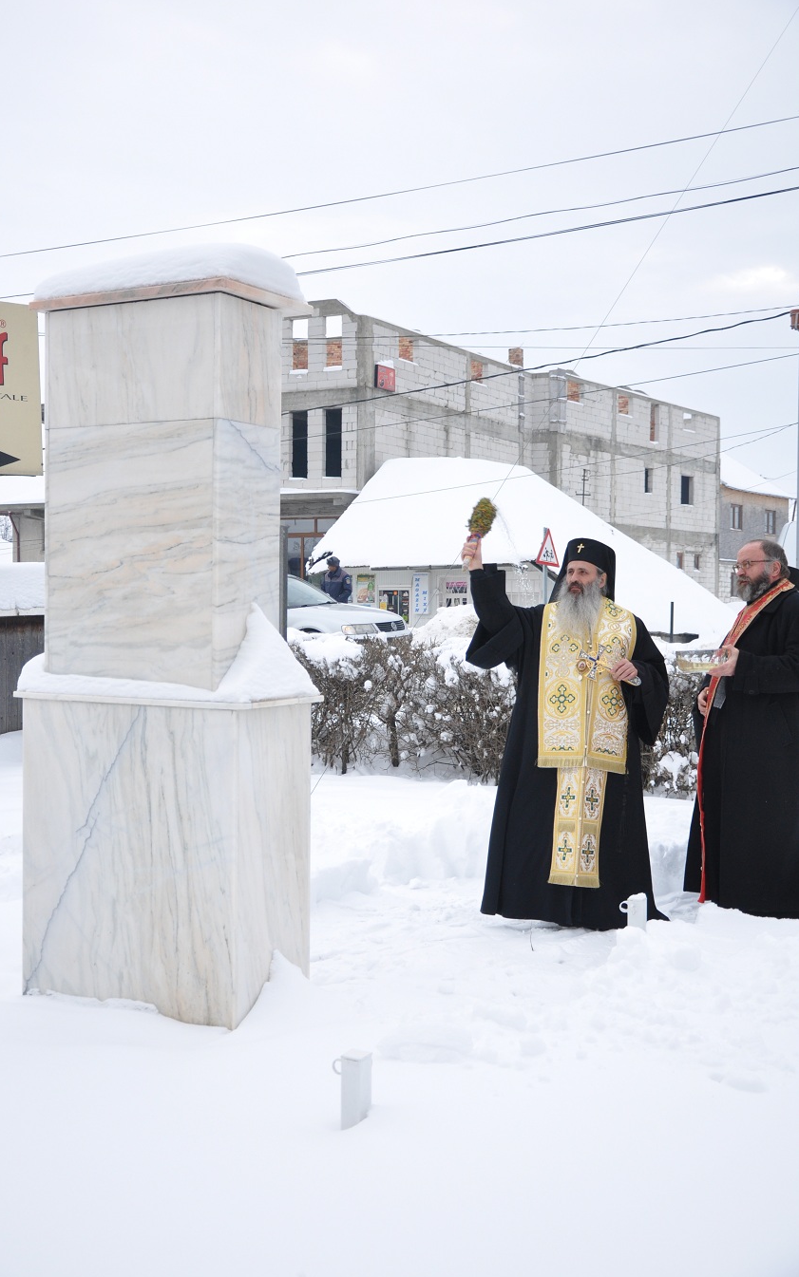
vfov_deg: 49.3
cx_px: 372
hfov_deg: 32.0
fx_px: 1393
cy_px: 639
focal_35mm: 40
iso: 500
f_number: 11
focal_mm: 26
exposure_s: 1/500
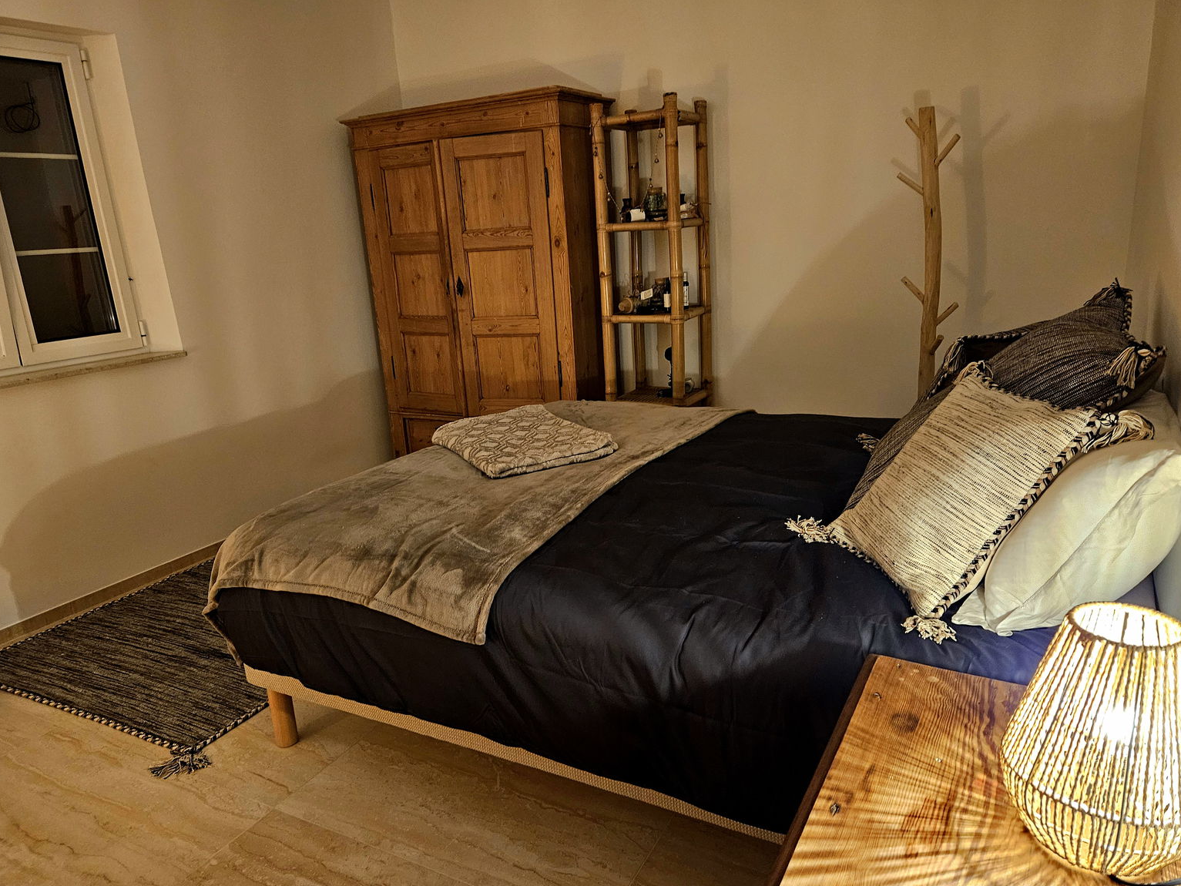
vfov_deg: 56.8
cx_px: 592
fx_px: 819
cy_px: 455
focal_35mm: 24
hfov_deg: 71.6
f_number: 1.8
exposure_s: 1/25
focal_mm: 5.4
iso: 640
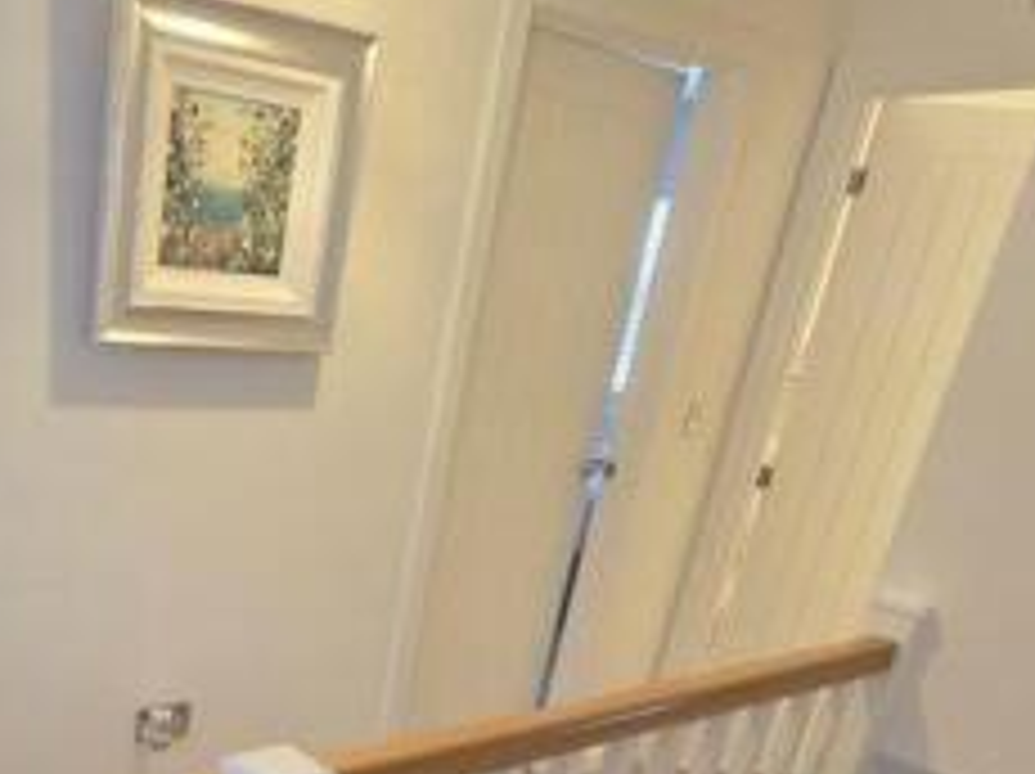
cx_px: 187
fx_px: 986
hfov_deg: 51.4
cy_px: 763
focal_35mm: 33
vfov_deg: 38.4
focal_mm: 2.2
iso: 250
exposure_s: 1/100
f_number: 1.9
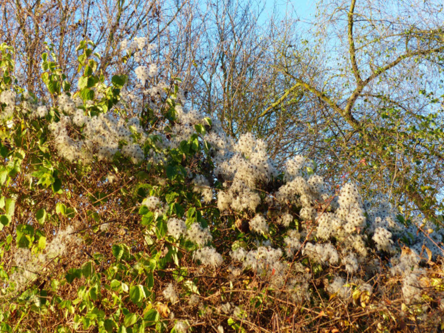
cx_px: 222
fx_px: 847
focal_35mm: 66
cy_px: 166
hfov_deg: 29.4
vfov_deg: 22.3
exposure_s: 1/160
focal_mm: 11.9
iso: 100
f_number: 4
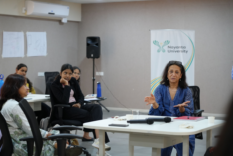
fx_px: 537
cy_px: 78
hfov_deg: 24.5
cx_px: 116
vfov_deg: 16.5
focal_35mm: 83
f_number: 4
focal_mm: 83
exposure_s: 1/160
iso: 2500
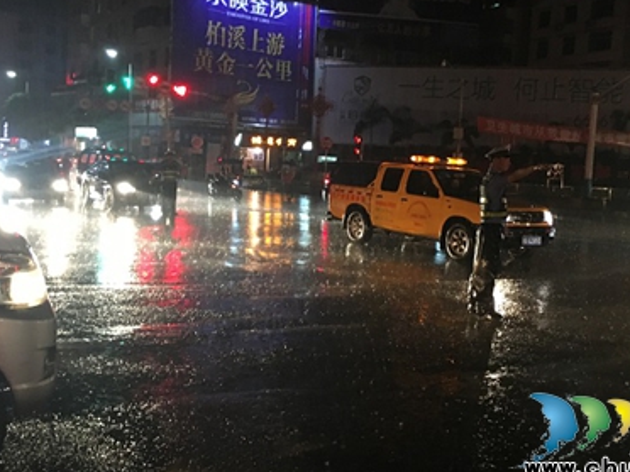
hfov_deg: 47.3
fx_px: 710
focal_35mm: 39
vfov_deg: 36.8
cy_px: 207
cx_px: 405
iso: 200
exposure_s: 1/17
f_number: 2.2
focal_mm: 4.15
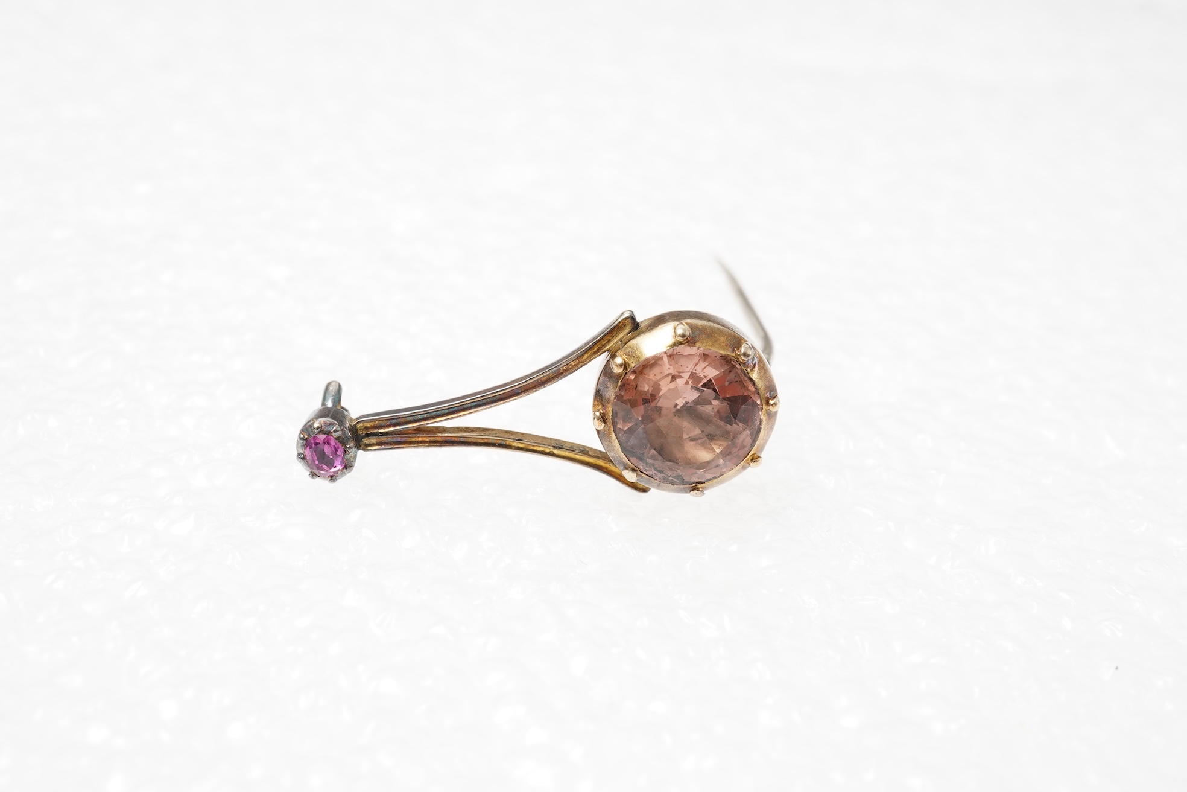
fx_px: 1484
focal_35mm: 45
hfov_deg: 43.6
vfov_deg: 29.9
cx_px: 594
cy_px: 396
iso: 320
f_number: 18
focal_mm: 30
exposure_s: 1/125
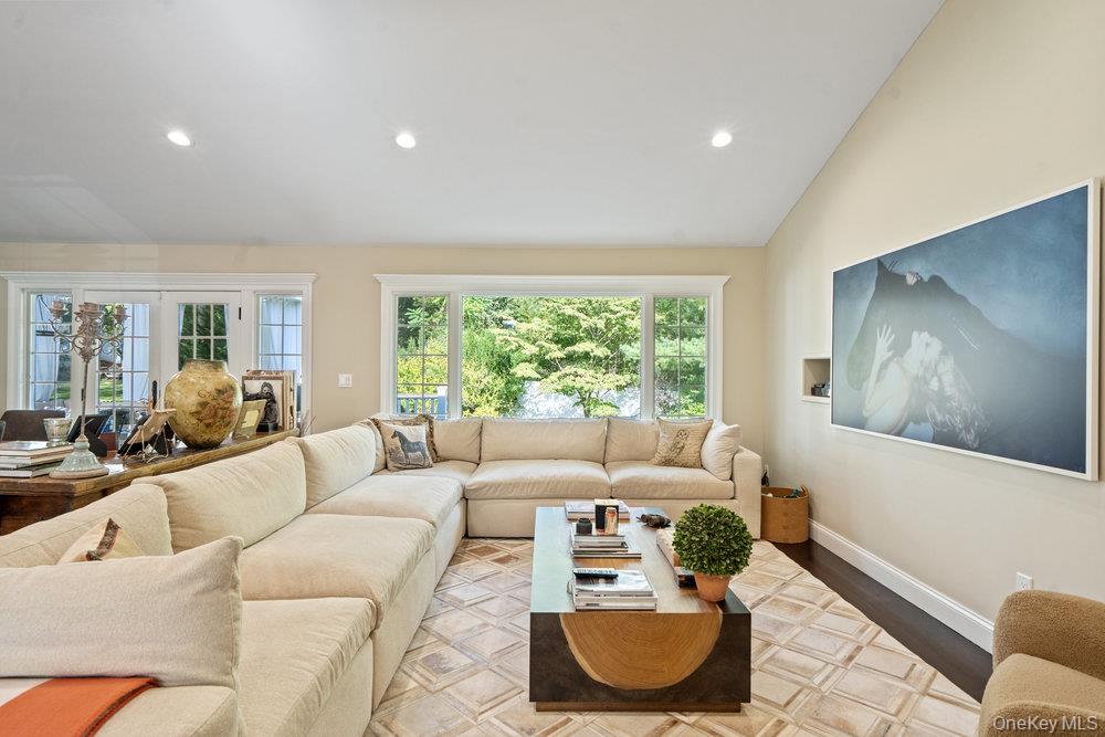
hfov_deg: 90.0
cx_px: 552
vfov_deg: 67.4
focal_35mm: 18
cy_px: 368
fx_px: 553
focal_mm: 18
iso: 640
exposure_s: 1/10
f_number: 7.1
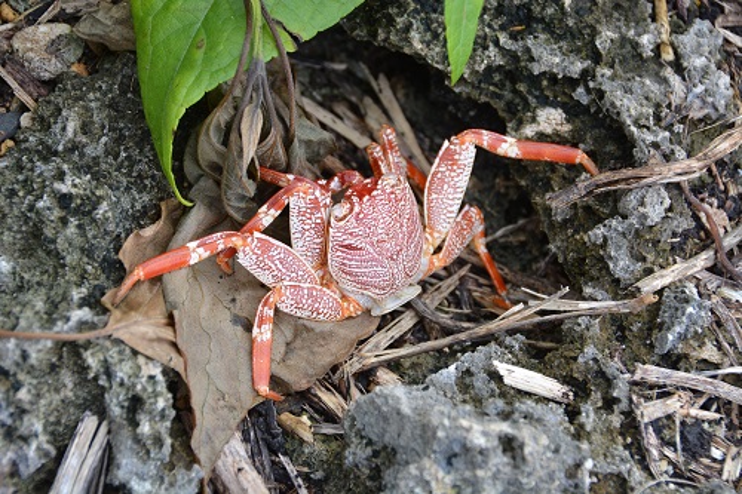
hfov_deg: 17.1
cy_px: 247
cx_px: 371
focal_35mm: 120
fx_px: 2472
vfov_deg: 11.4
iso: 200
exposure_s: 1/200
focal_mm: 80
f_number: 7.1
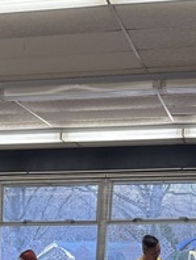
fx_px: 934
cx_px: -84
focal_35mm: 124
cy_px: 532
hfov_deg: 11.5
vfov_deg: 13.4
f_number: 1.78
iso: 160
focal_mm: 6.76
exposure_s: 1/150
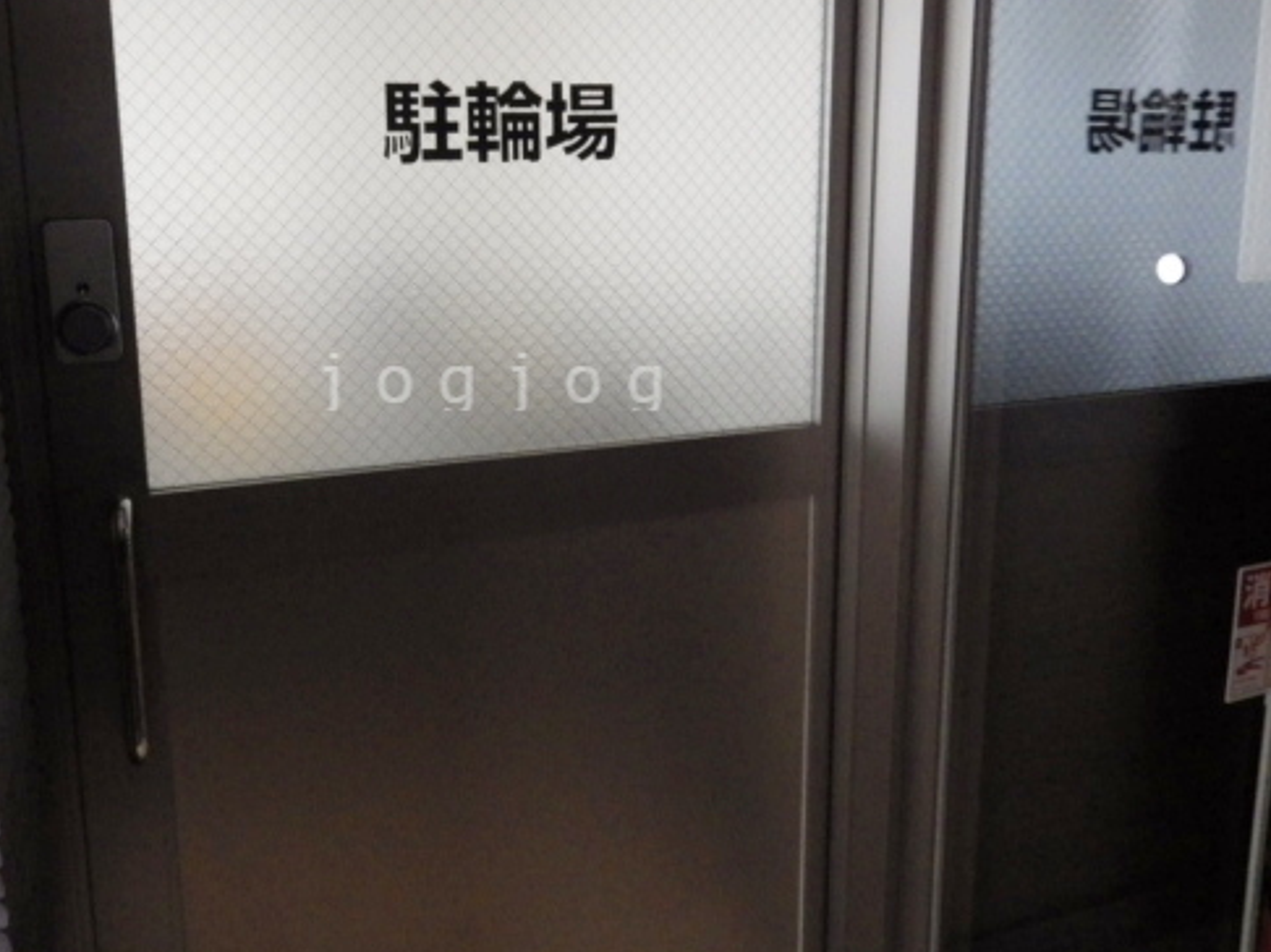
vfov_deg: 47.9
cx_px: 497
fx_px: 1064
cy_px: 379
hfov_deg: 61.1
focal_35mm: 29
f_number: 3.1
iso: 800
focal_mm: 4
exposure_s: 1/30
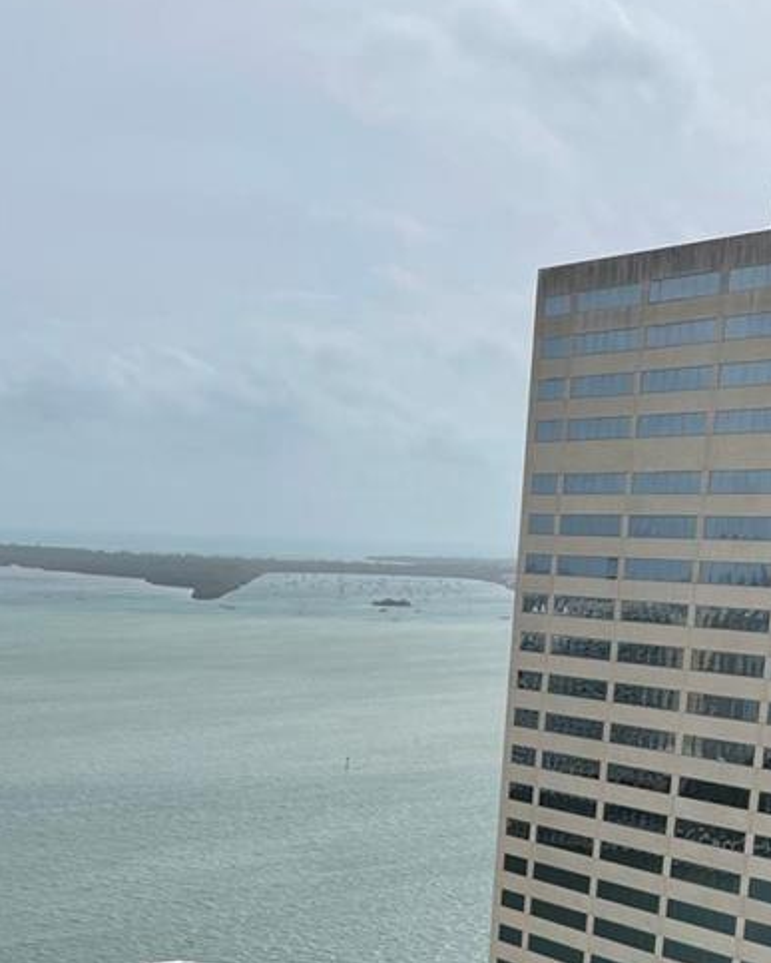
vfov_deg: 27.6
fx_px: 1795
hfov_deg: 24.1
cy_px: 1045
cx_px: 239
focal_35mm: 63
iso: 32
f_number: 1.6
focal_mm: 4.2
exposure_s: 1/6494
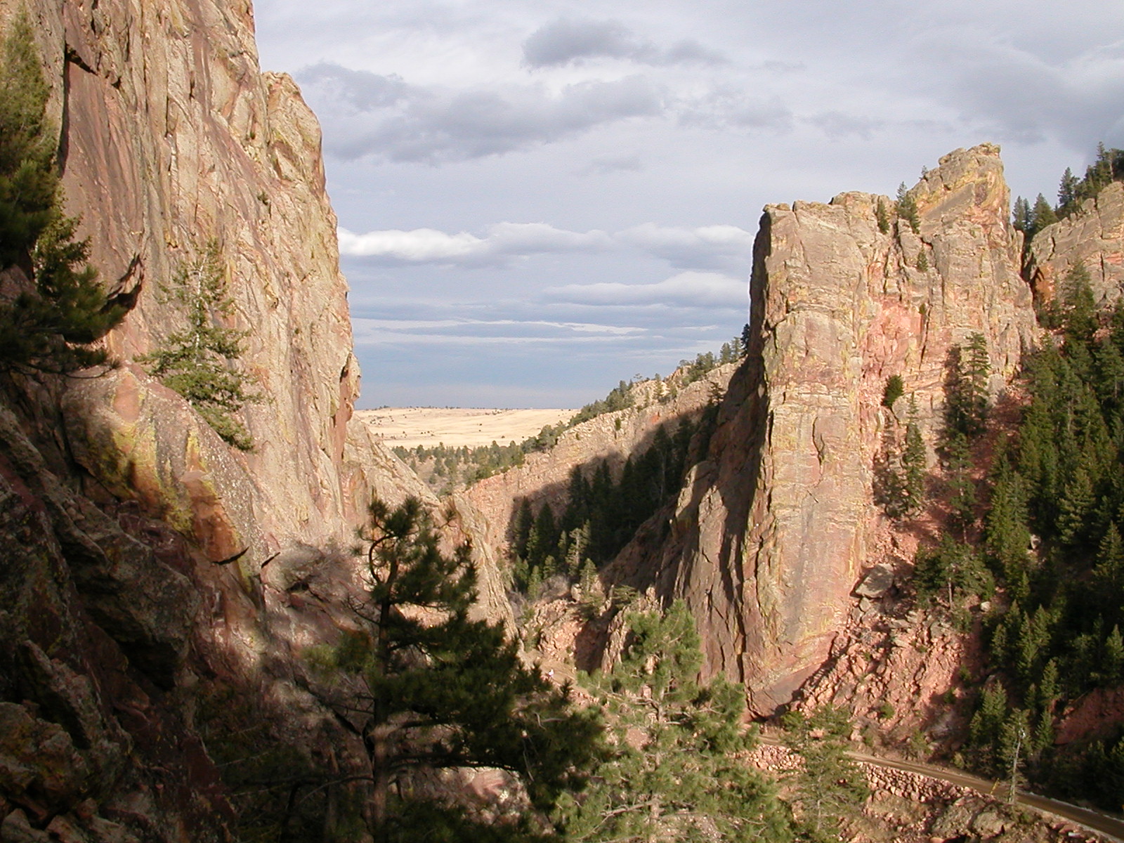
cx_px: 562
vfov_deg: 38.7
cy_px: 422
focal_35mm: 37
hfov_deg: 50.1
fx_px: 1201
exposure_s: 1/336
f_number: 4.5
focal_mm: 5.6
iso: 100
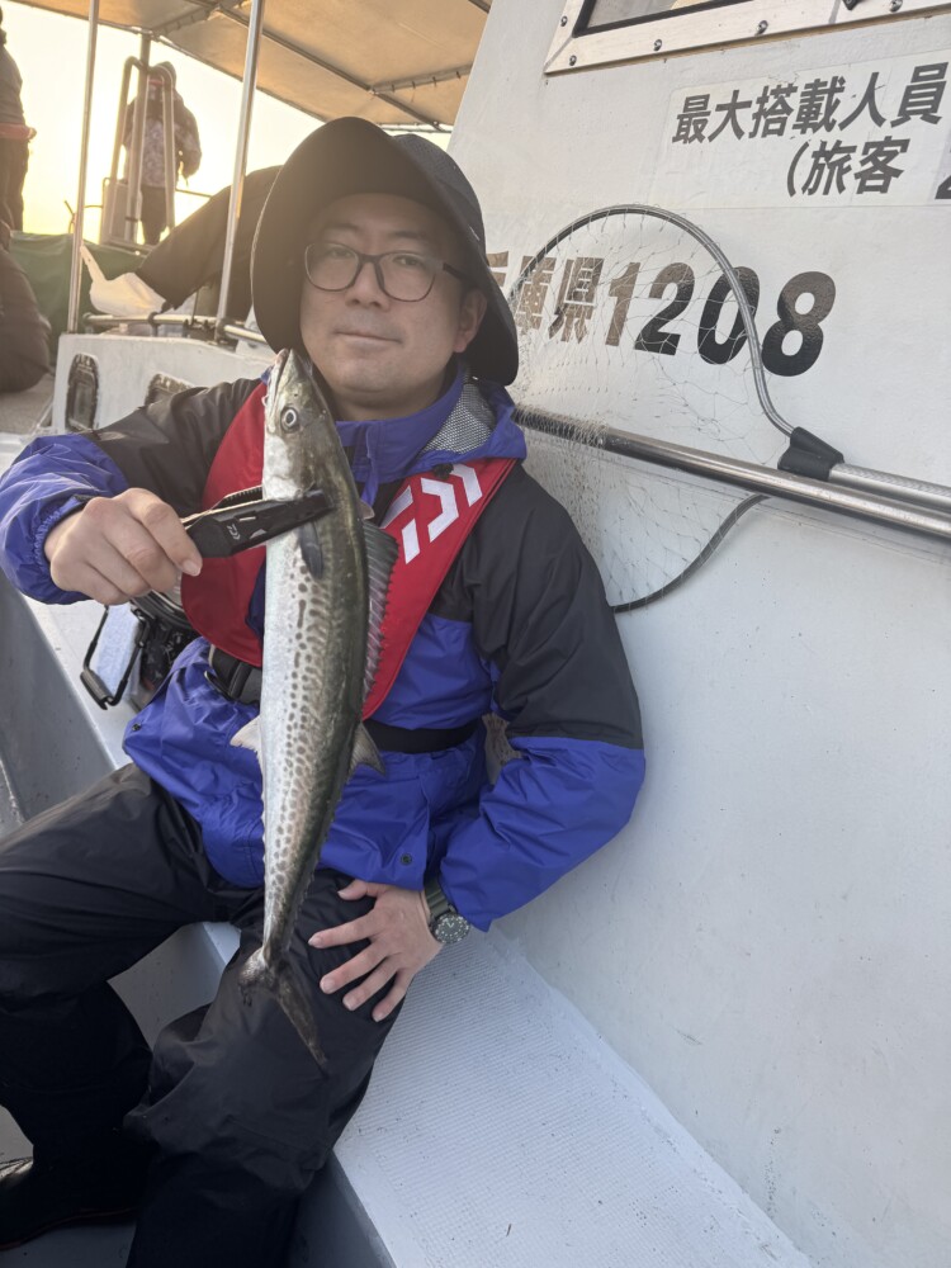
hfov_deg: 56.8
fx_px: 879
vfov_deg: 71.6
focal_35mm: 24
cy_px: 634
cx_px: 476
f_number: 1.78
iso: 80
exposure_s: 1/451
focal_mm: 6.76
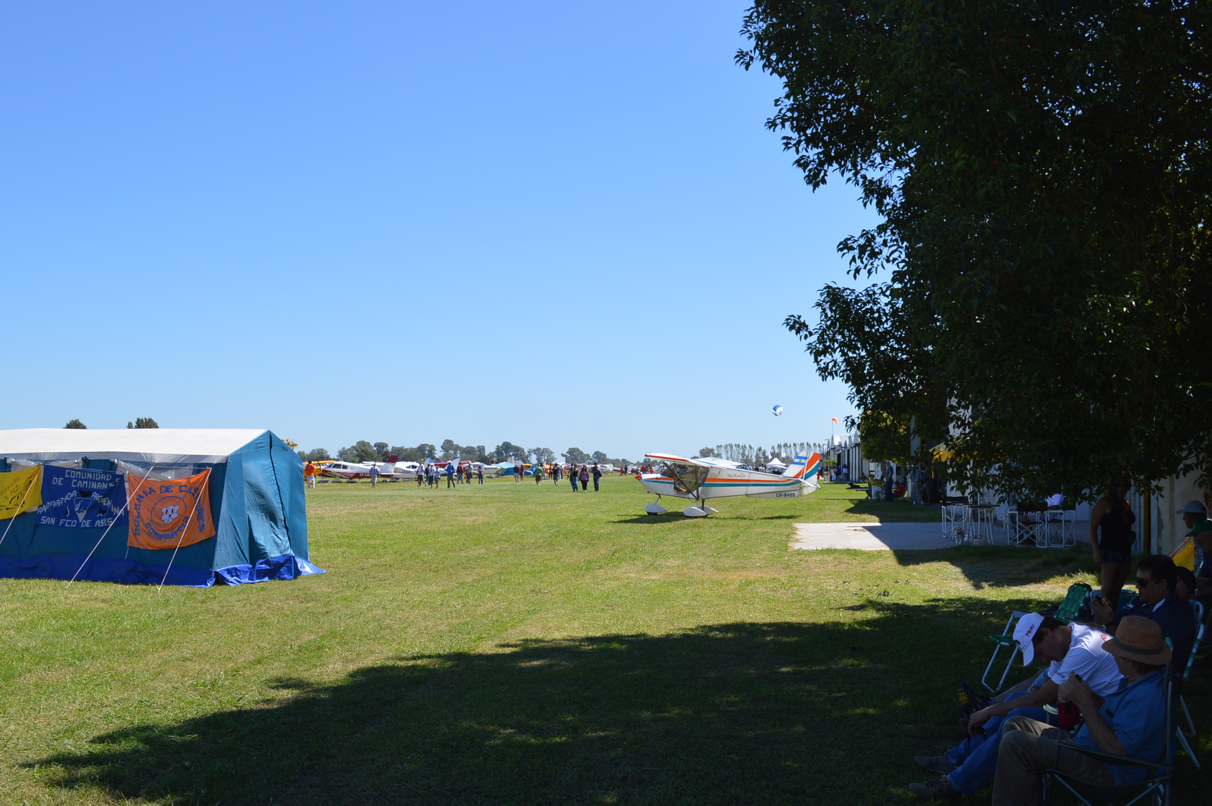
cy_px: 446
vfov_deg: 34.1
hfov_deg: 49.6
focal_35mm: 39
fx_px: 1312
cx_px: 621
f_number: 8
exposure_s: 1/250
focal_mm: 22
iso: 100
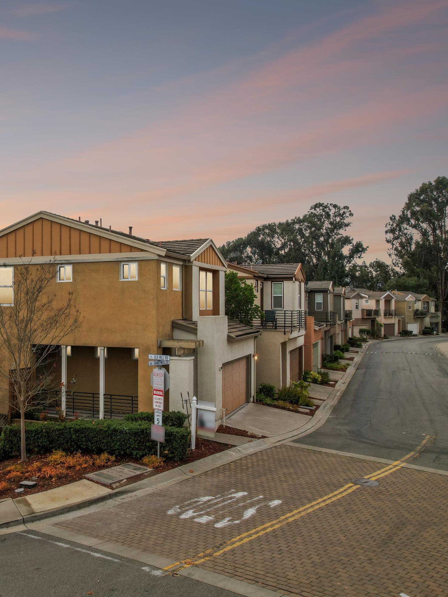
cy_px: 297
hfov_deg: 42.5
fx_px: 552
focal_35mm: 32
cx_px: 102
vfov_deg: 56.8
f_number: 2.8
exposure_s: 1/320
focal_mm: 8.38
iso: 100
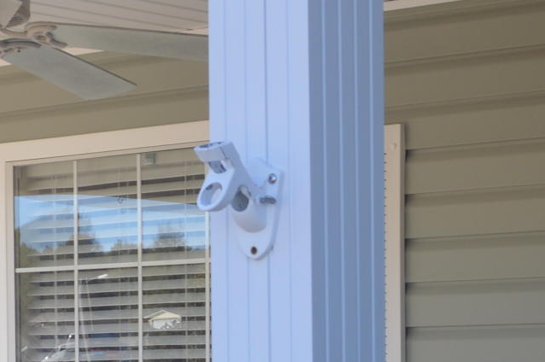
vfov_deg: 10.6
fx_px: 1921
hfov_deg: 16.1
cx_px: 378
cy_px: 443
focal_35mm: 127
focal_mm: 18
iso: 125
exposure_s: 1/125
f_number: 5.6
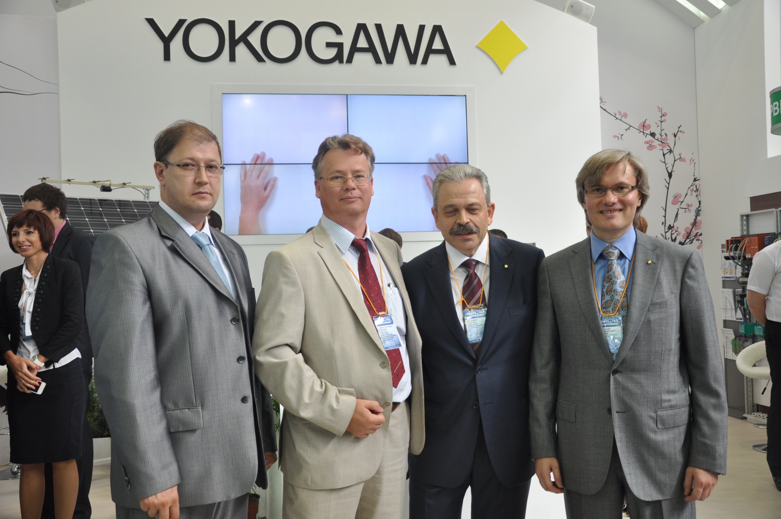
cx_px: 390
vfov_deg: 36.8
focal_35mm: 36
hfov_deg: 53.2
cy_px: 260
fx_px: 780
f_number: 4.5
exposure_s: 1/100
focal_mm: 24
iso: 450
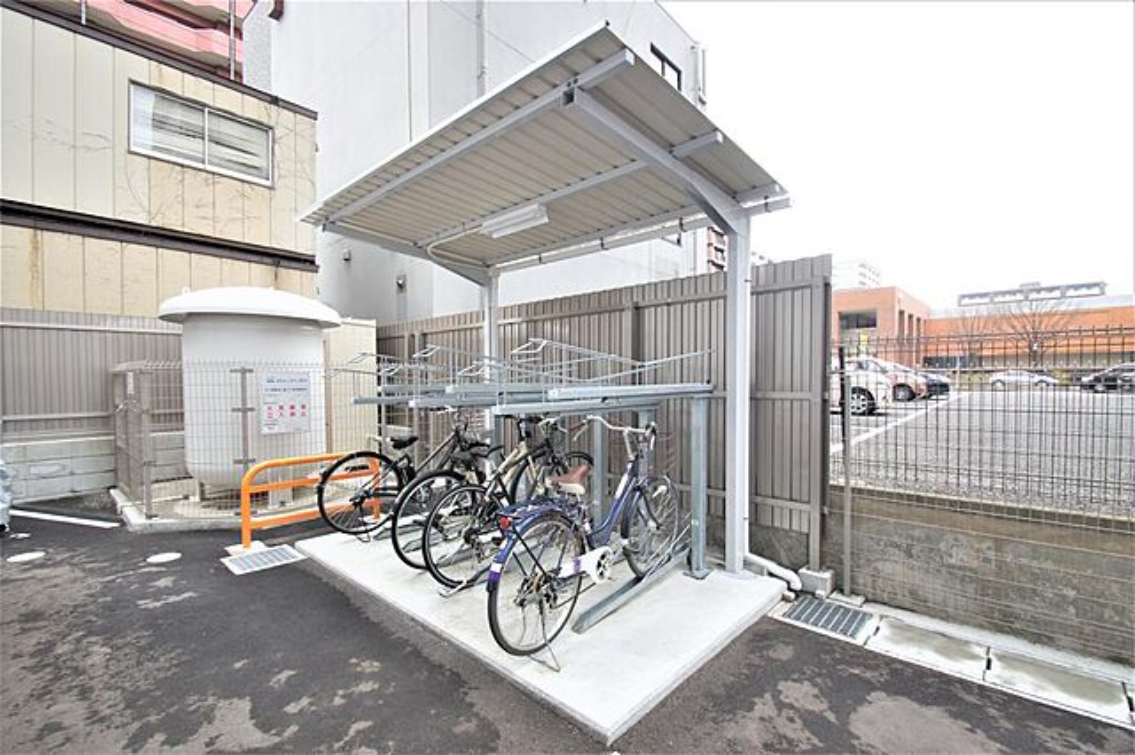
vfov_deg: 77.3
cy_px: 378
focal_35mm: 15
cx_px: 568
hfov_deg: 100.4
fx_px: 473
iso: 100
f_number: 5.6
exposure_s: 1/80
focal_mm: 10
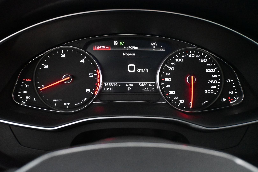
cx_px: 129
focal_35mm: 29
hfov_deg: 63.2
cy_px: 86
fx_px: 210
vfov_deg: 44.6
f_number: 3.8
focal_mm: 19.5
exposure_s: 1/60
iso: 9000
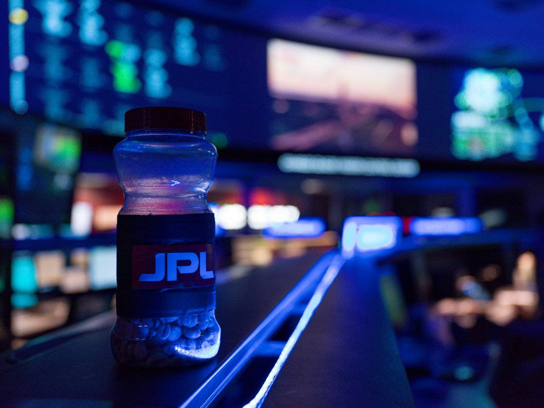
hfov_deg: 52.6
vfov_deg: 40.7
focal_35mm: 35
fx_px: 550
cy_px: 204
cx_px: 272
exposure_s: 1/80
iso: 3200
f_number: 4
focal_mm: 45
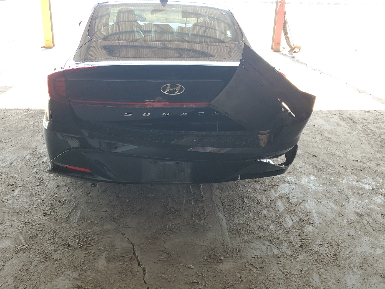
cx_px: 182
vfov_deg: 46.7
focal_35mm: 30
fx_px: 334
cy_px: 128
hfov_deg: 59.9
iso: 50
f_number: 1.5
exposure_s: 1/125
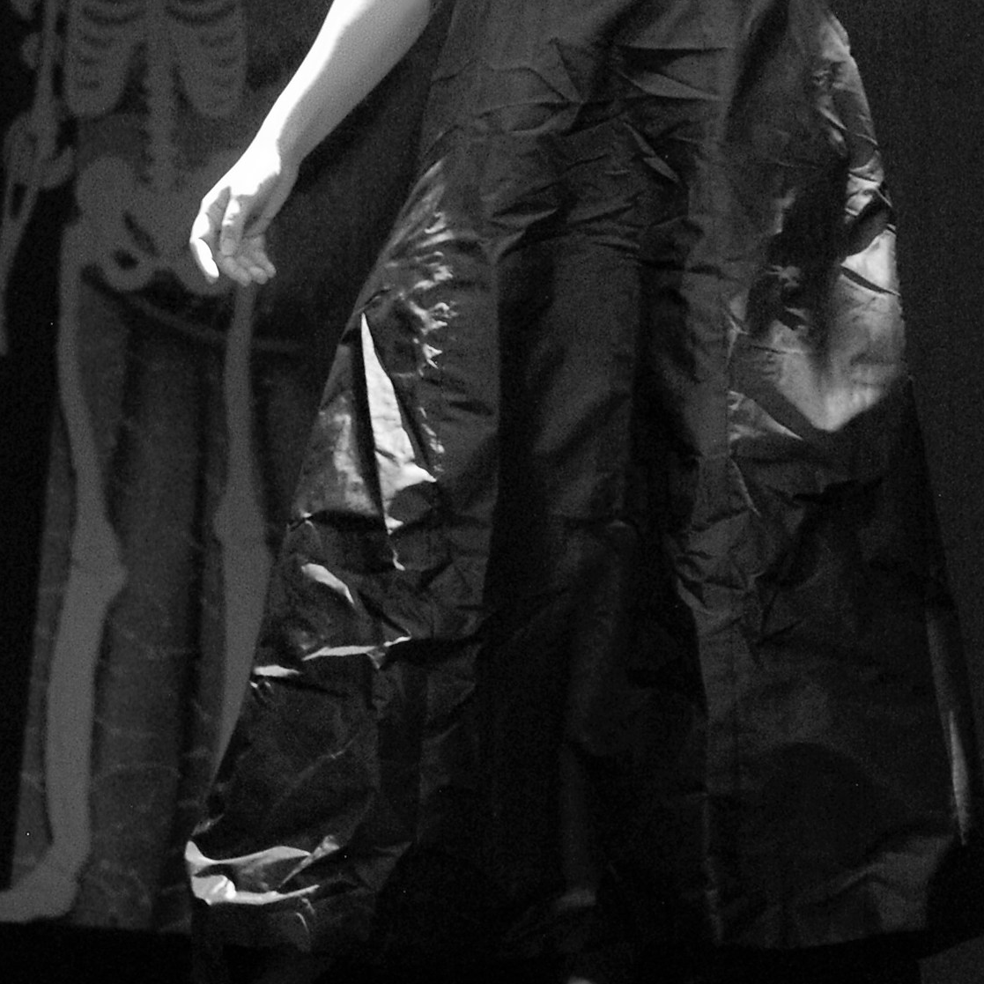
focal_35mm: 219
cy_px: 67
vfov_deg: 8.0
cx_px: 596
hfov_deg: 8.0
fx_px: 7043
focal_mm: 80
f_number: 4
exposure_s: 1/30
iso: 3200
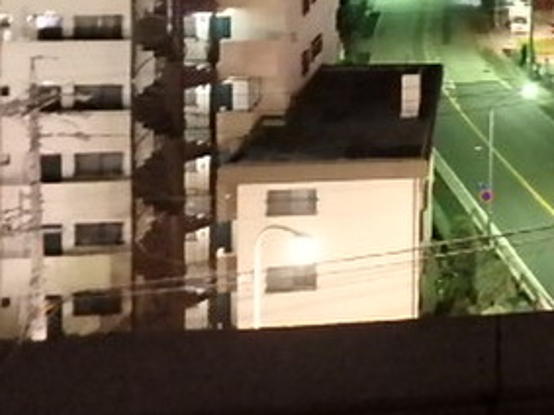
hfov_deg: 31.5
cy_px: -97
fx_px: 832
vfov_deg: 25.0
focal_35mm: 52
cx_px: 646
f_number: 3.5
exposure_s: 1/2
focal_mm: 3.7
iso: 1600
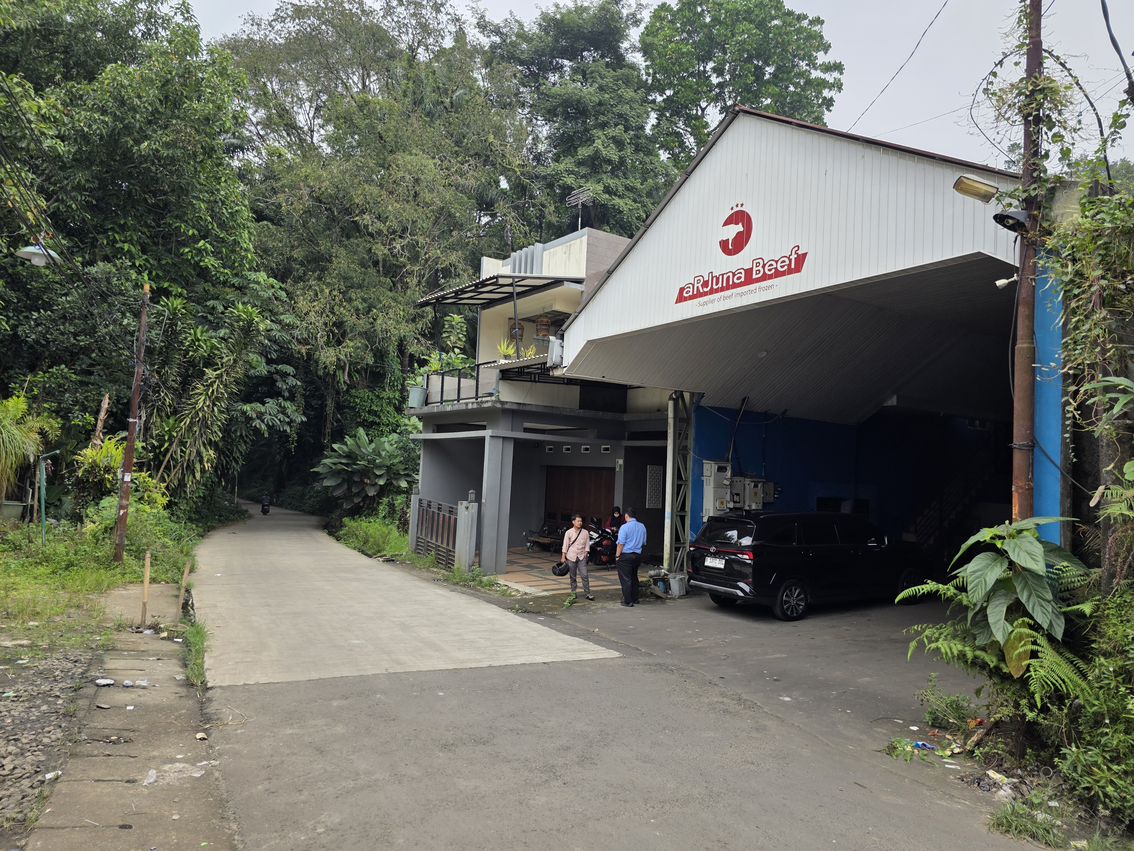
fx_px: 753
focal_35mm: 23
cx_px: 567
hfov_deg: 73.9
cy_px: 426
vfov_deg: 58.9
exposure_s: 1/2866
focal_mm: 6.3
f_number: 1.7
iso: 80
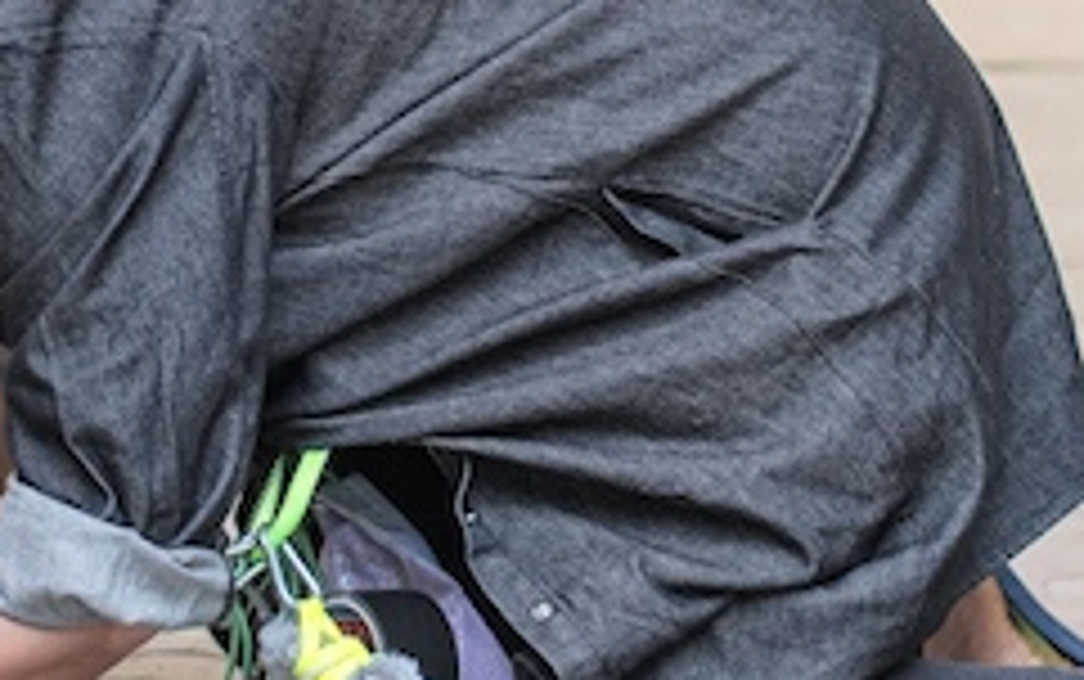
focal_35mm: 148
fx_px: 4375
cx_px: 279
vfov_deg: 8.8
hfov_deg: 14.1
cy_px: -83
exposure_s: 1/250
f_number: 2.8
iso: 400
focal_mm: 35
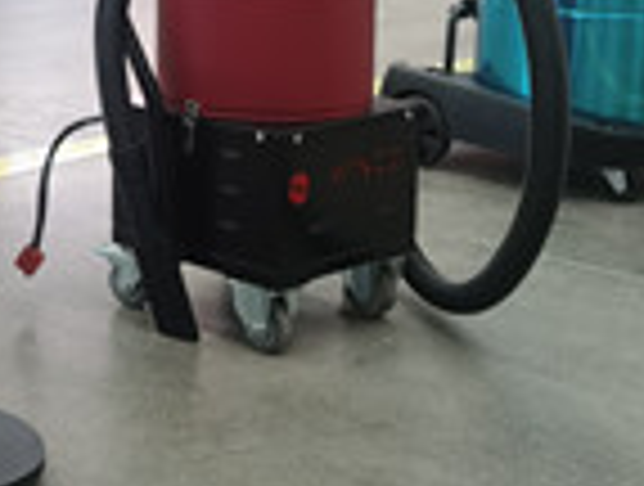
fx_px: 1511
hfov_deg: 22.4
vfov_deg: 17.8
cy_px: -18
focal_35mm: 81
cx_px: -108
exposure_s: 1/50
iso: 200
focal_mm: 5.56
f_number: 1.6
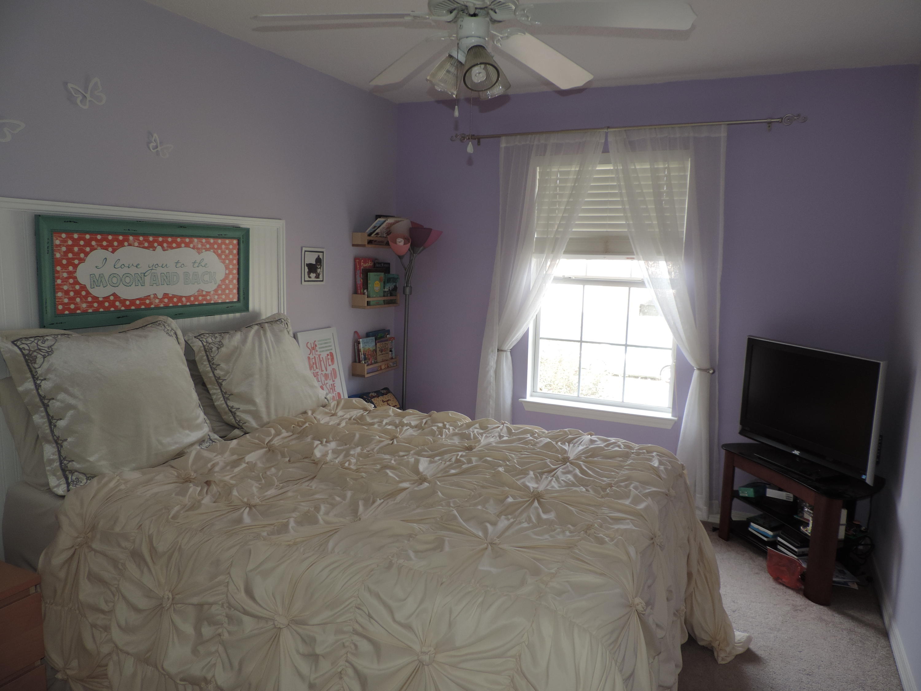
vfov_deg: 56.8
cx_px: 460
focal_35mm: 24
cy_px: 346
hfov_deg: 71.6
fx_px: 639
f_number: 3
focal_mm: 4.3
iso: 80
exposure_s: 1/60
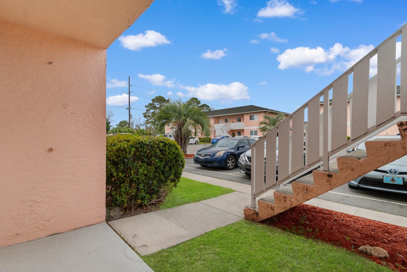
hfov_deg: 96.7
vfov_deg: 73.7
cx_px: 204
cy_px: 136
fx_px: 181
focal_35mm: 16
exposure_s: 1/250
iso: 100
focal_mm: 11
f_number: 8
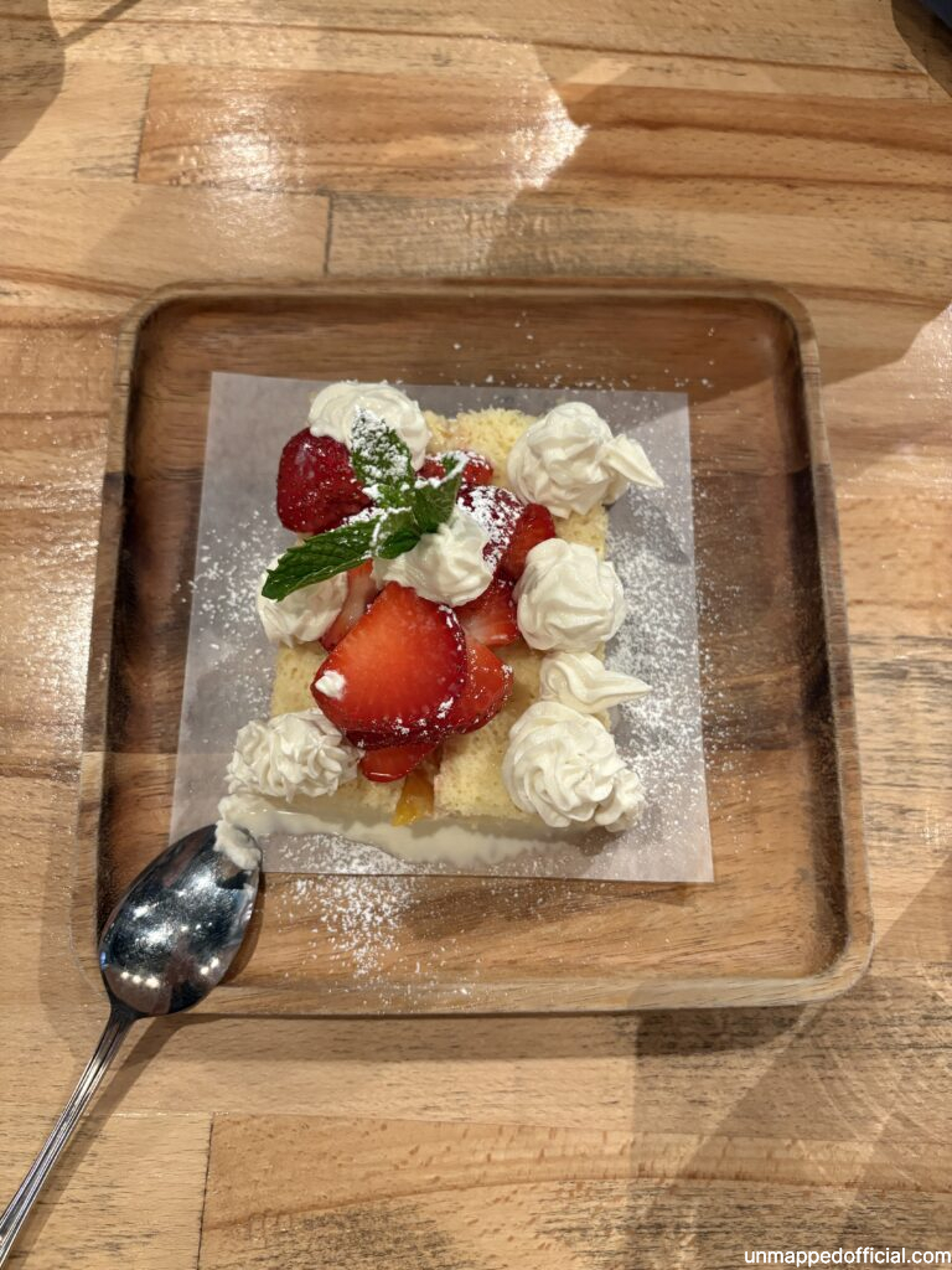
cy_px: 635
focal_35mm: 26
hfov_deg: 53.1
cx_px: 476
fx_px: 953
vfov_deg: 67.3
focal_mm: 5.96
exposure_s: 1/60
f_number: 1.6
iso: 400
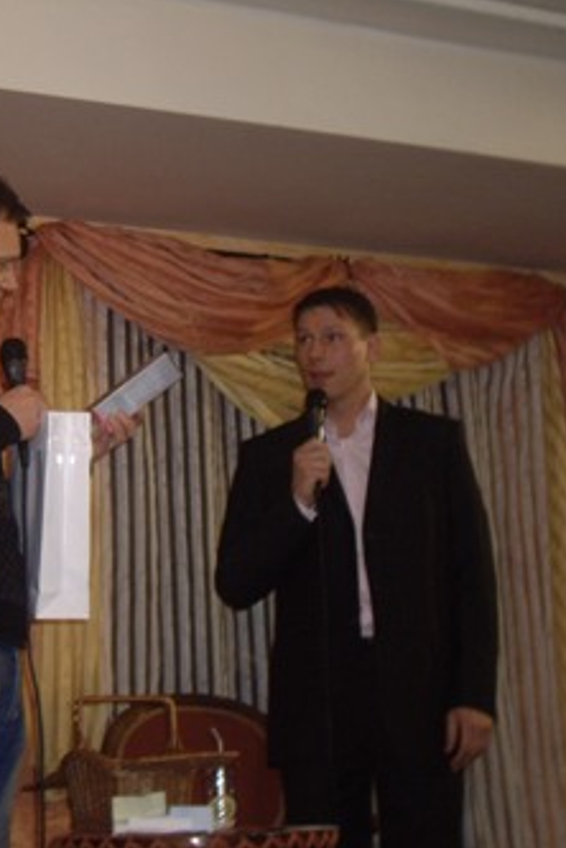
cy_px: 423
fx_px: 1816
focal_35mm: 77
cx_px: 43
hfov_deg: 17.4
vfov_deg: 26.3
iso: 200
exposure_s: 1/60
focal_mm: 11.5
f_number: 3.4
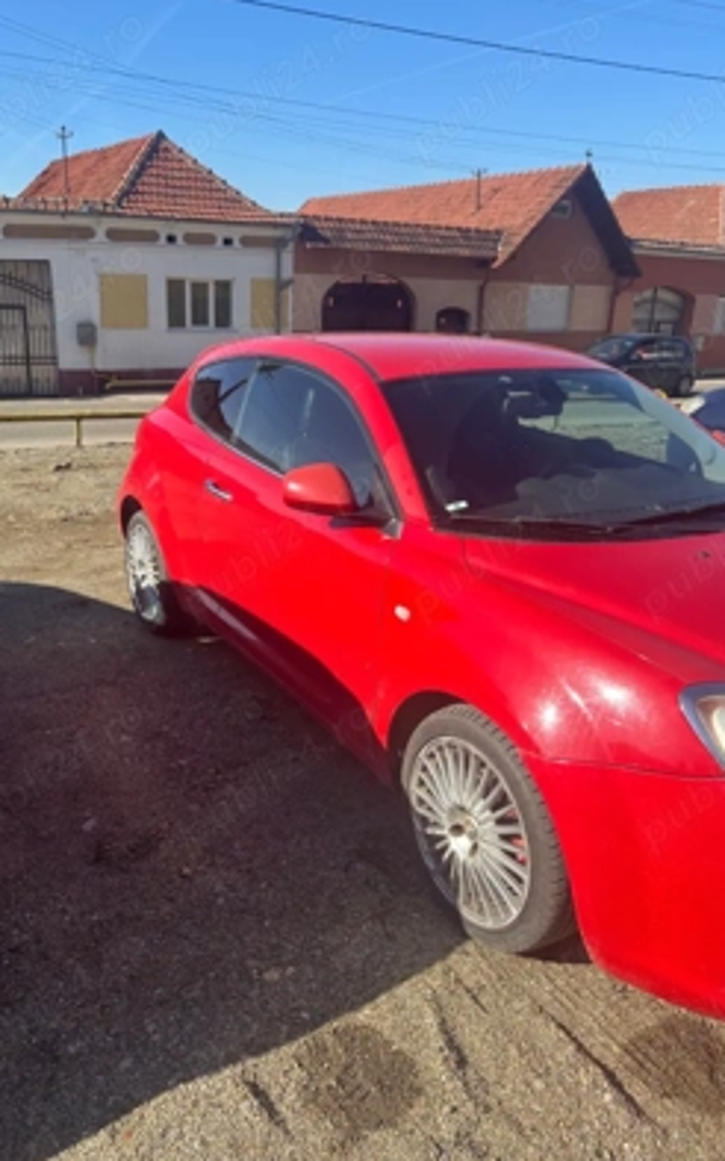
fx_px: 886
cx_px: 336
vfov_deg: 66.5
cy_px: 580
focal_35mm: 28
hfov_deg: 44.5
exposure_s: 1/1876
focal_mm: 5.96
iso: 50
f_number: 1.6
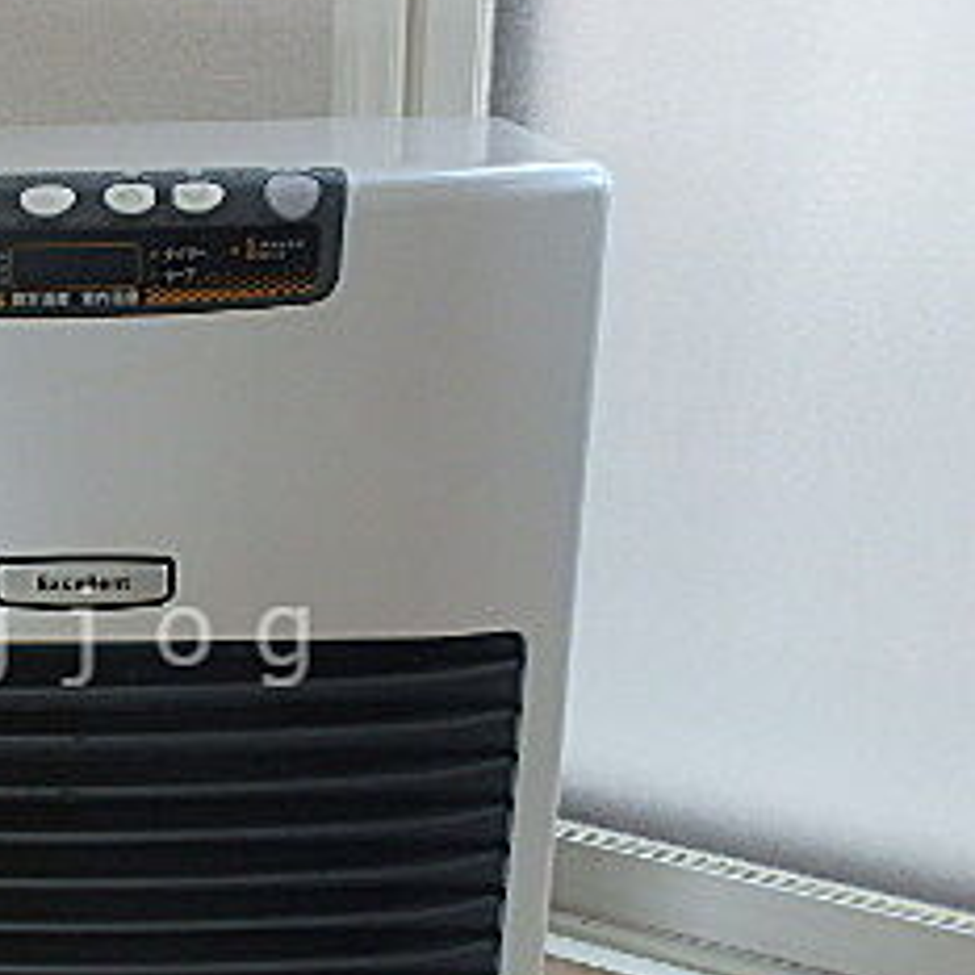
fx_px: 1625
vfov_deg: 33.2
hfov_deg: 31.4
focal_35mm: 51
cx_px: 46
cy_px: 636
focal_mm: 3.7
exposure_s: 1/30
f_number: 3.5
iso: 250
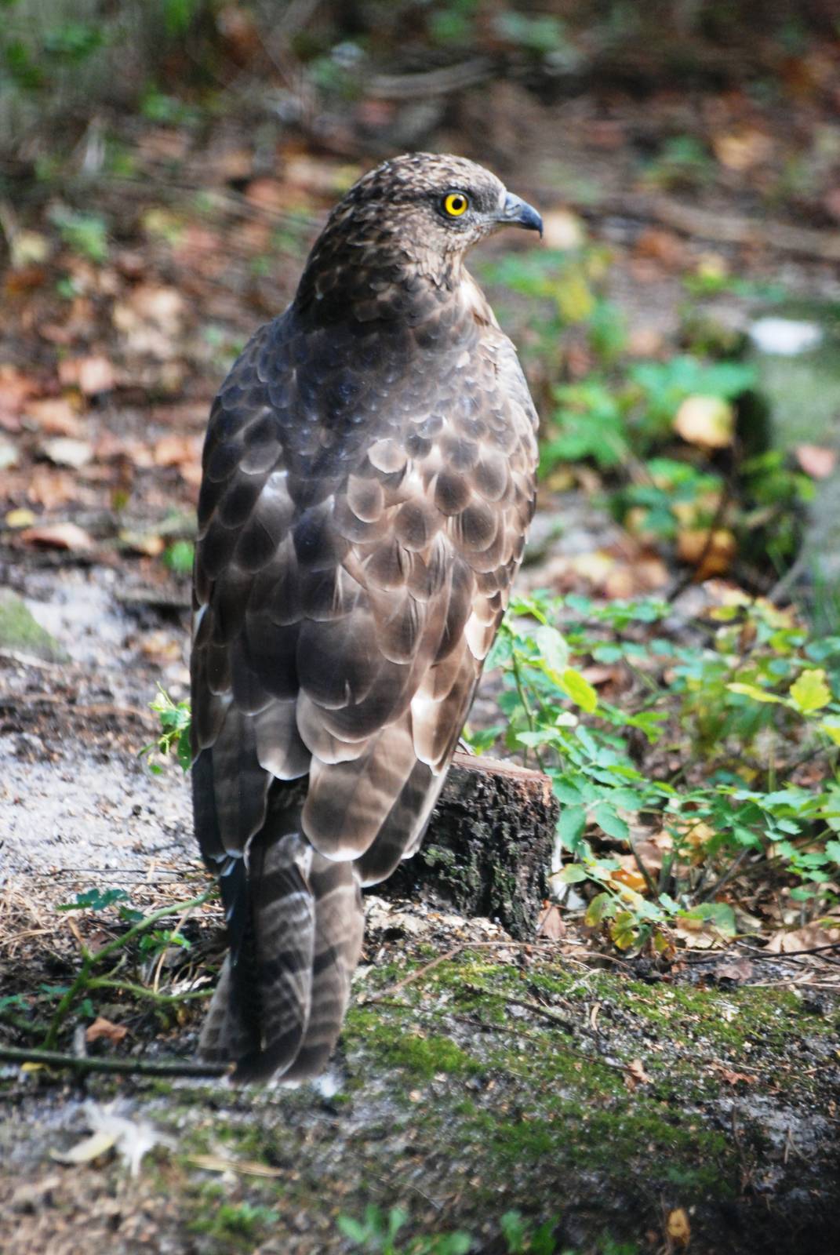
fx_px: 11517
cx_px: 420
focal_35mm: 330
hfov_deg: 4.2
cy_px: 628
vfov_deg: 6.2
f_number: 5.3
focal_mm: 220
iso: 1000
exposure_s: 1/250
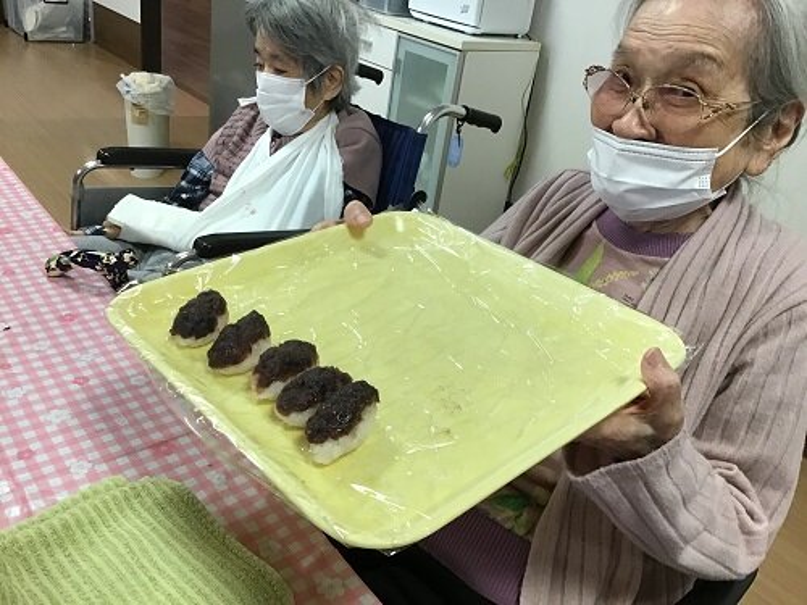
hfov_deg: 58.4
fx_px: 723
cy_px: 302
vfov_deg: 45.4
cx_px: 404
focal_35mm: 31
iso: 50
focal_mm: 3.3
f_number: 2.4
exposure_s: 1/30
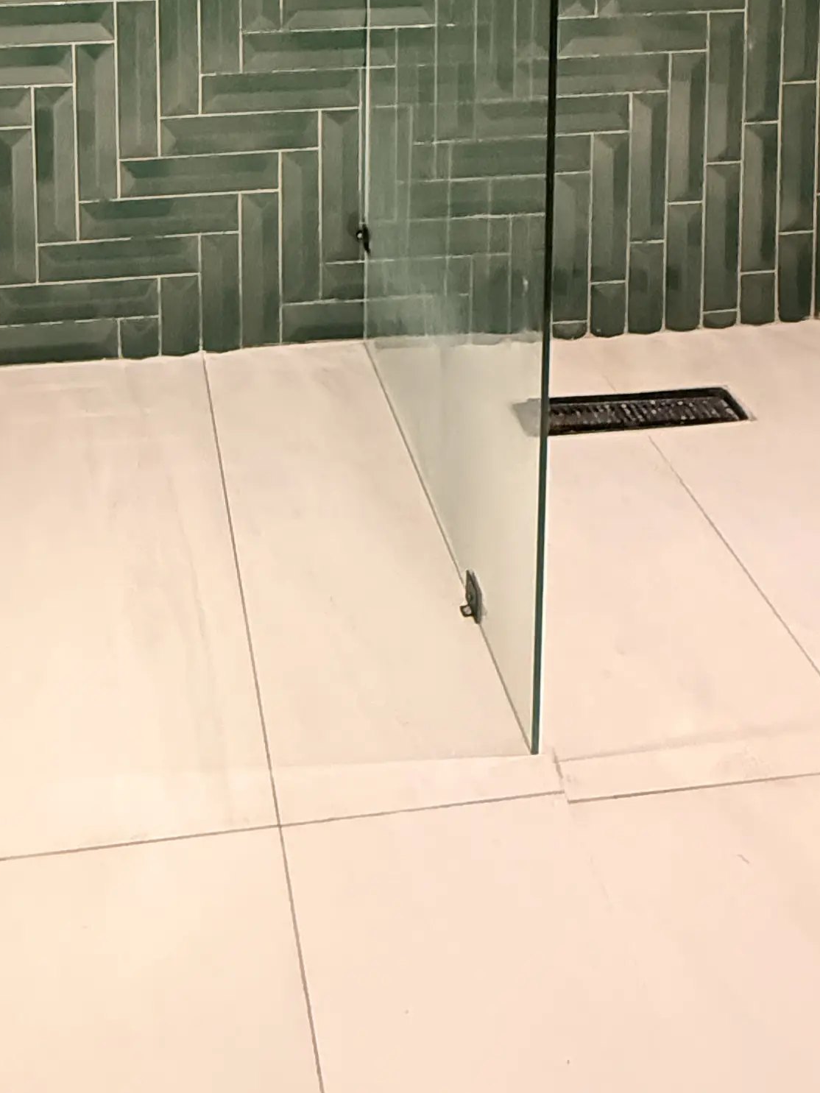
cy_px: -224
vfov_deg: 37.1
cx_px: 230
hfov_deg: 37.0
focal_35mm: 38
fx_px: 1200
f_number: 2.2
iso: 1250
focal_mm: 2.22
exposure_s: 1/60
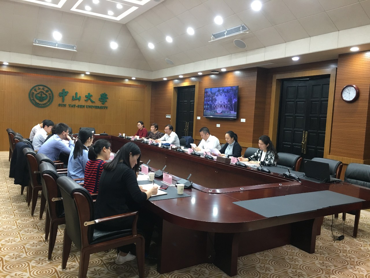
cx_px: 185
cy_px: 139
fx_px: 310
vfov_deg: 48.2
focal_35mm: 29
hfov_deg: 61.7
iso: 125
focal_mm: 4.15
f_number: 2.2
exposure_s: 1/33
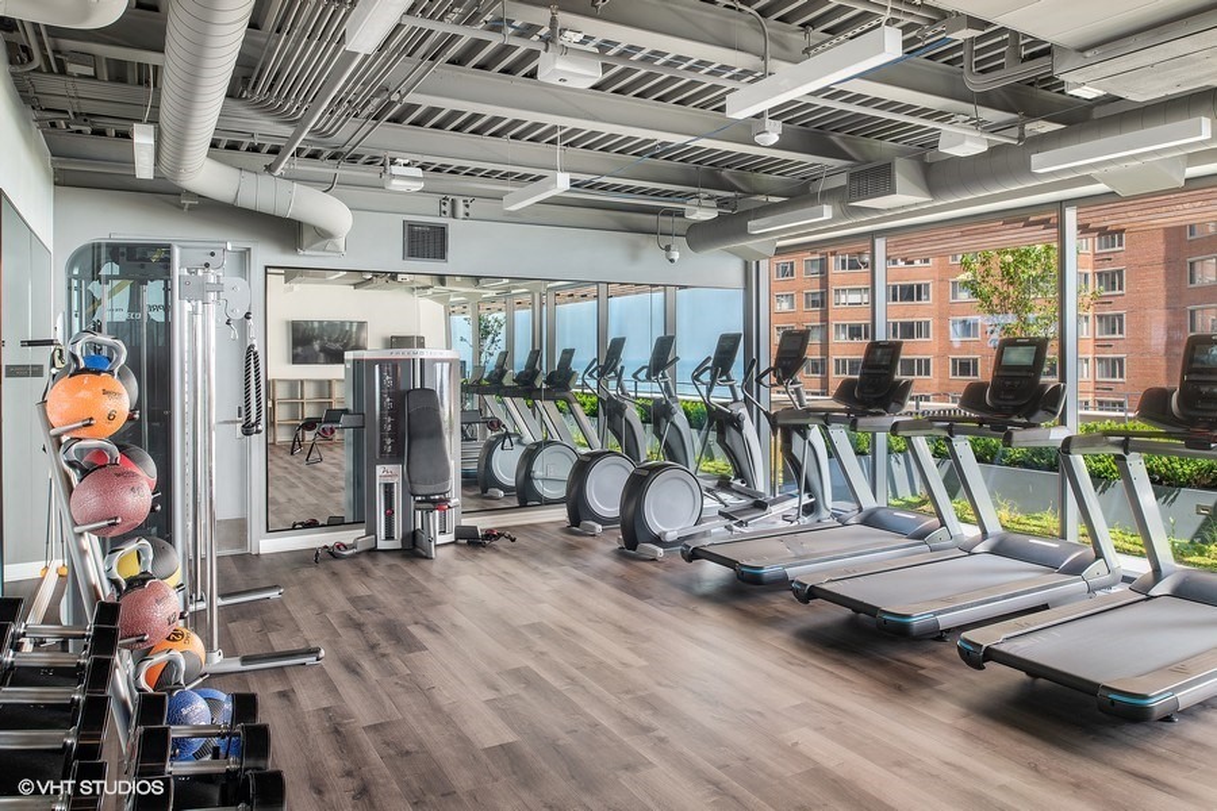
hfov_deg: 73.7
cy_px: 406
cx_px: 608
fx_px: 811
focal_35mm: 24
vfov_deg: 53.1
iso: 200
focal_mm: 24
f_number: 10
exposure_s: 1.6
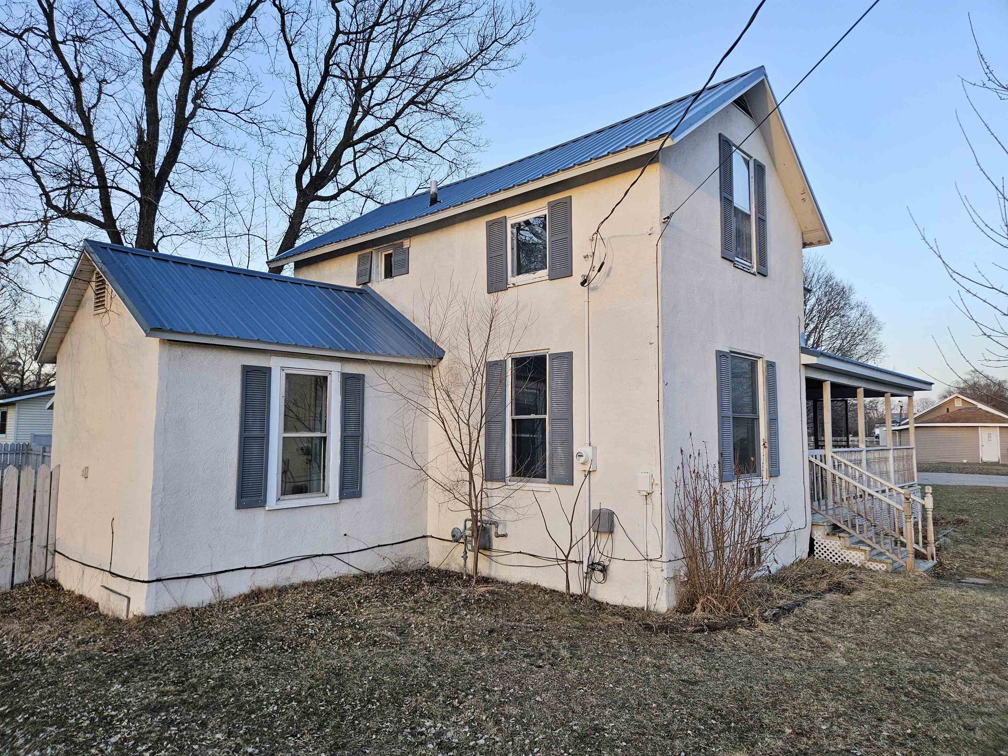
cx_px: 504
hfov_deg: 73.9
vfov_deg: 58.9
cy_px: 378
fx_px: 670
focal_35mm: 23
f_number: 1.8
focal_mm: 5.4
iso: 64
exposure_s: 1/359
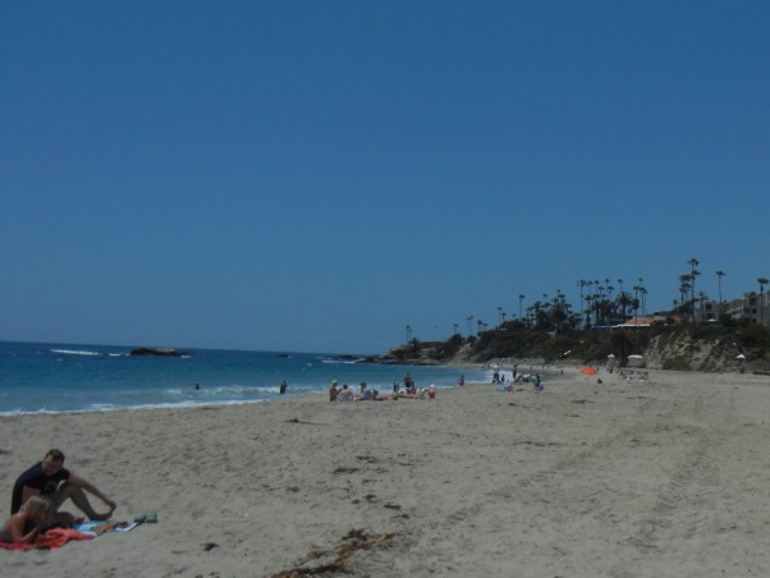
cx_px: 629
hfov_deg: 36.1
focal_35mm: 51
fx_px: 1135
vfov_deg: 28.5
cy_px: 344
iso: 160
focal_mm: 5.4
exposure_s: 1/1760
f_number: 7
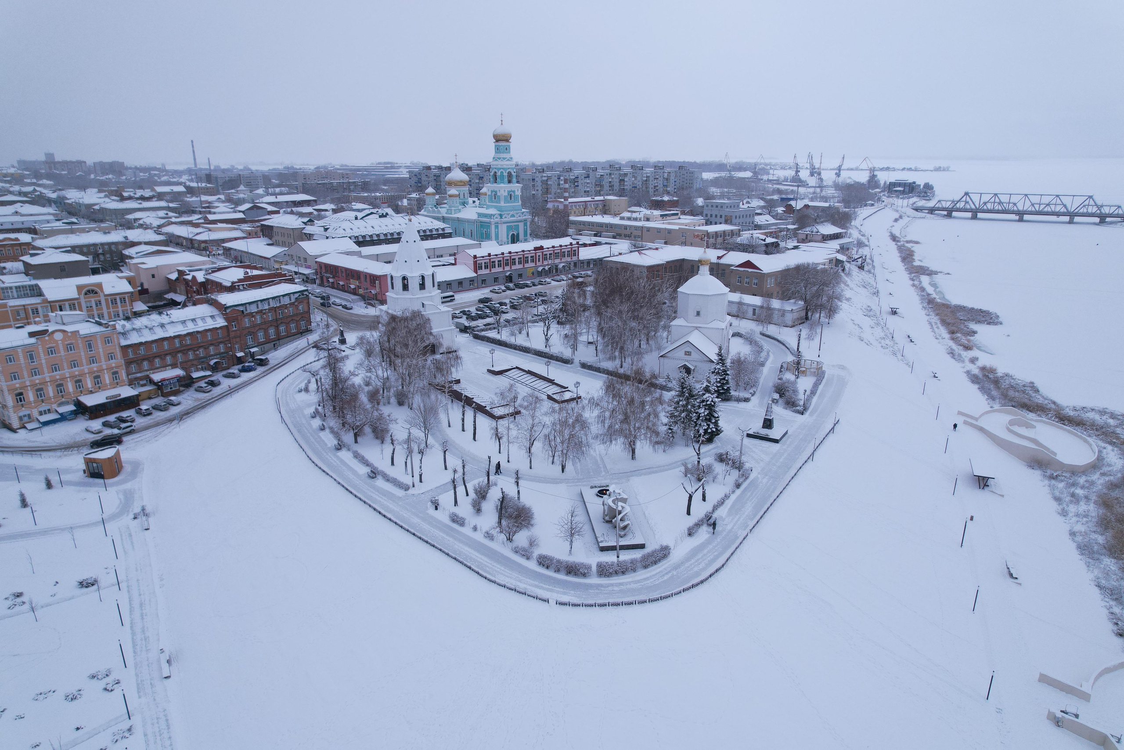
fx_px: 687
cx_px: 562
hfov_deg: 78.6
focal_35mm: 22
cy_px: 375
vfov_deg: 57.2
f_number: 2.8
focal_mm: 8.38
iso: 100
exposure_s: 1/100
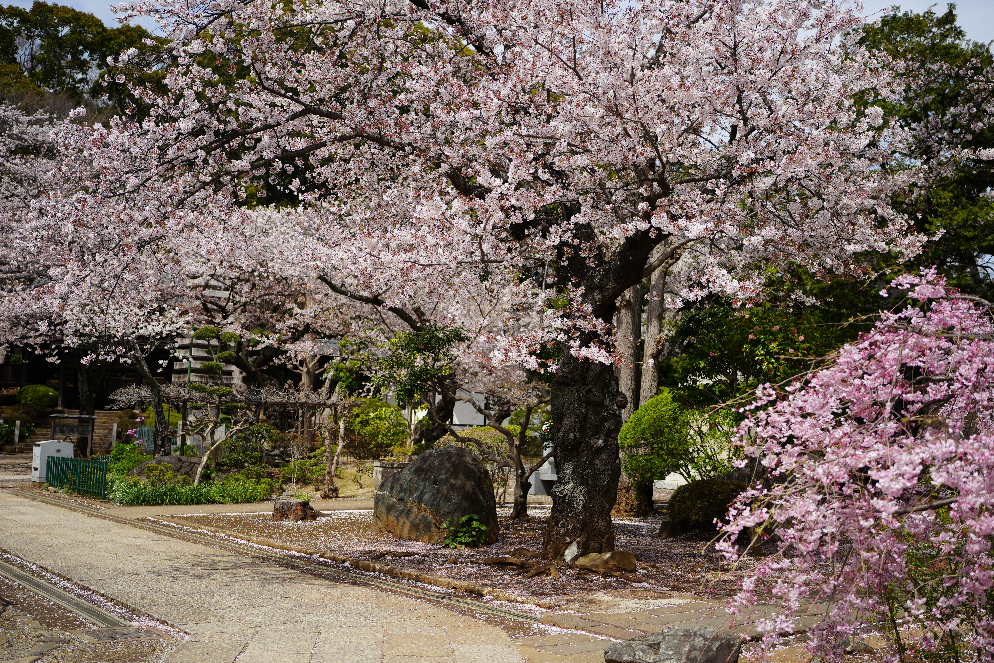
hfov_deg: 48.5
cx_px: 497
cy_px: 332
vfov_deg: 33.4
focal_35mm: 40
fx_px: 1104
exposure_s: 1/2500
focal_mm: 40
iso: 100
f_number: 2.5
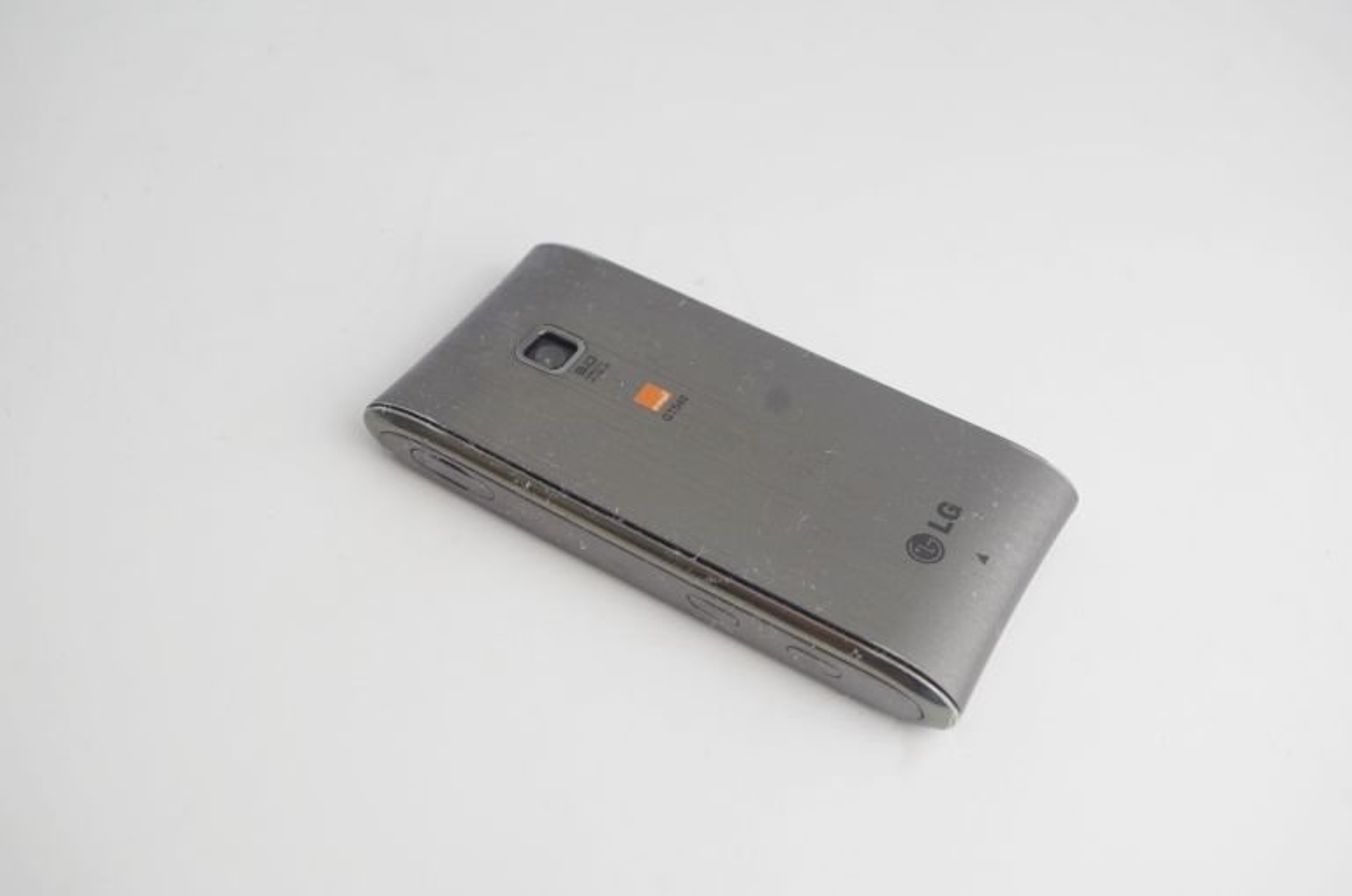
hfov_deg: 46.5
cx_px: 676
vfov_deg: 31.8
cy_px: 448
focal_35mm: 42
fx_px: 1574
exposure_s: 1/60
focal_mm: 28.13
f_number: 5
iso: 200
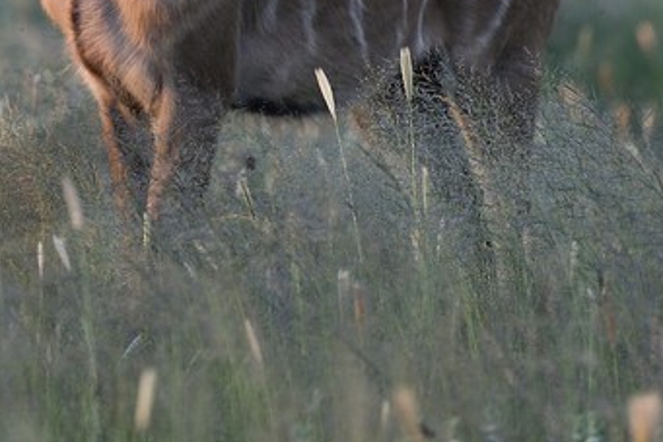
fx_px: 17266
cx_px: -282
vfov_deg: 1.5
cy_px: -520
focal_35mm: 938
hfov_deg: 2.2
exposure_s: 1/320
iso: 200
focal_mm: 200
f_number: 2.8
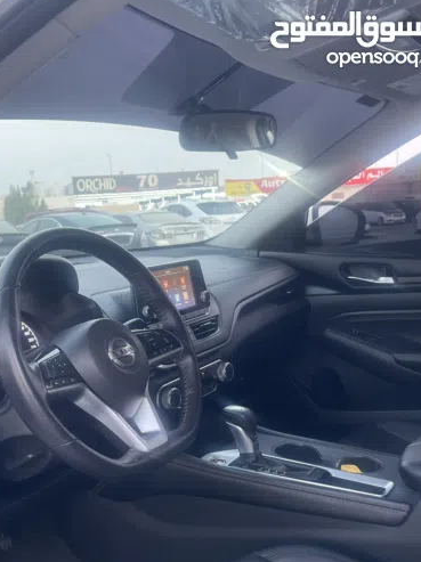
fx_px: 617
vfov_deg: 47.8
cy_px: 394
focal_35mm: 38
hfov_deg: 37.4
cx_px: 156
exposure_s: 1/60
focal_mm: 5.1
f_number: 1.6
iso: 320
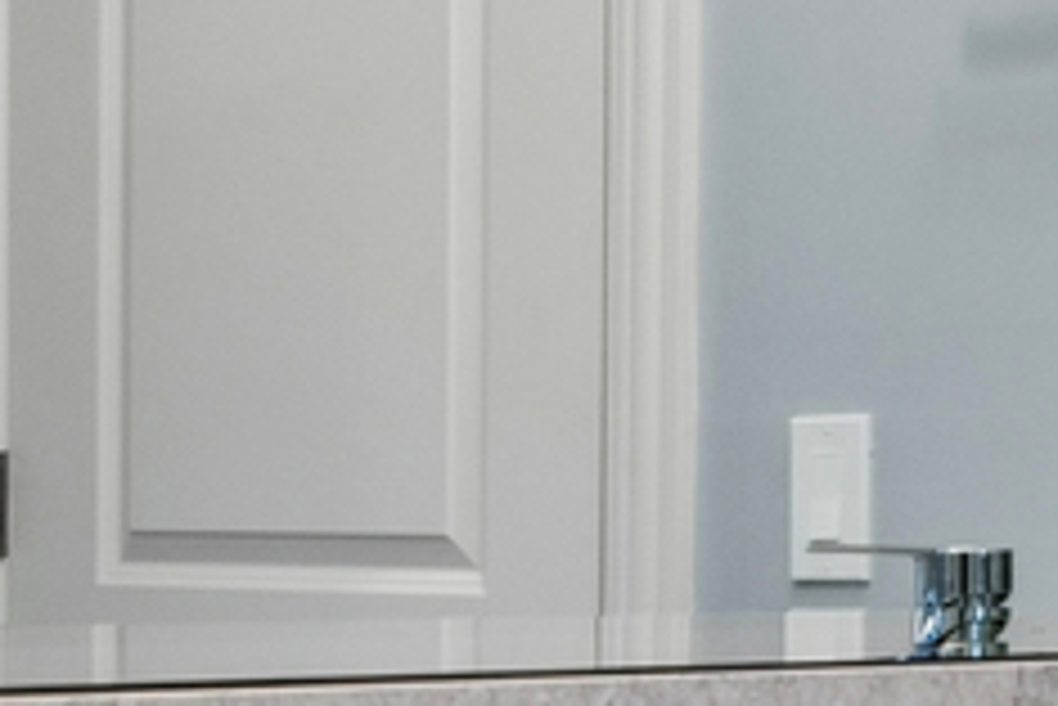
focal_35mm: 124
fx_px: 3646
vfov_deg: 11.0
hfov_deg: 16.0
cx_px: 1184
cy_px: 684
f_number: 8
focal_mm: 12
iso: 320
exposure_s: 1/13
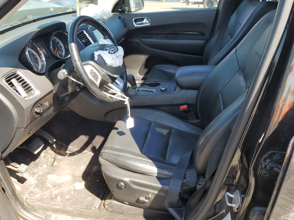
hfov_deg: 67.3
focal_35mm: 26
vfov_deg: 53.1
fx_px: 221
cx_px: 147
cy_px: 110
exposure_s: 1/323
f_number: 1.5
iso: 50
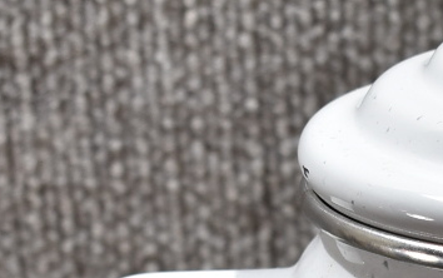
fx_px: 2421
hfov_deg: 10.2
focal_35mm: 200
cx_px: 627
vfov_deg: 6.4
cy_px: 560
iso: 400
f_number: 5.6
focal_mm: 29
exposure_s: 1/160
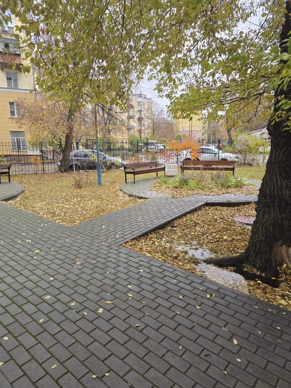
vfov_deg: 73.9
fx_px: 258
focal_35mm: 23
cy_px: 194
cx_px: 146
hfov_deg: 58.9
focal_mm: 6.3
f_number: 1.7
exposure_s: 1/180
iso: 160
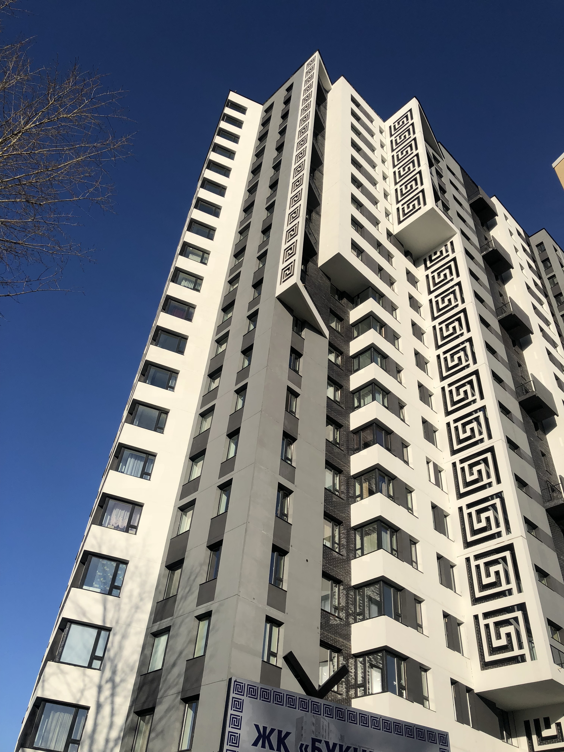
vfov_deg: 63.4
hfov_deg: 49.7
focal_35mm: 28
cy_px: 376
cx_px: 282
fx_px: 608
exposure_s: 1/3040
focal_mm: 4
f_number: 1.8
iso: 25
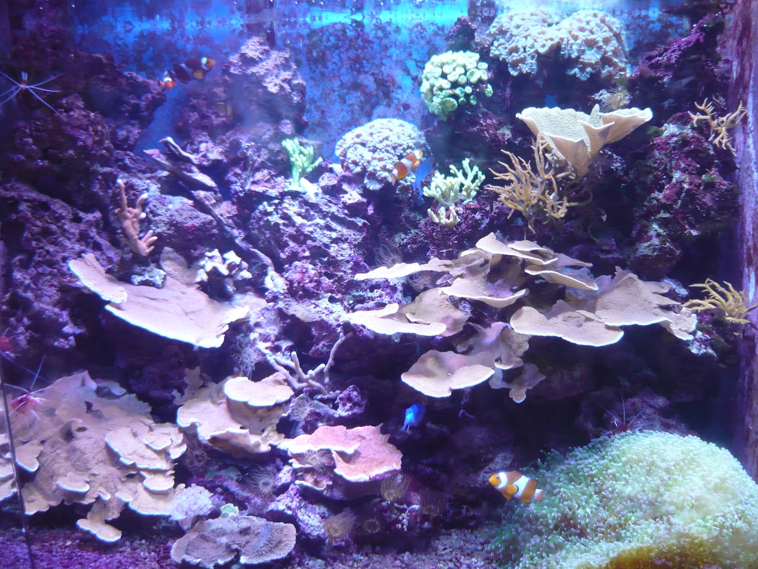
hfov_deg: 55.4
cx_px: 379
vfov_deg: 42.9
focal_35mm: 33
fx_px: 723
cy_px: 284
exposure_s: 1/30
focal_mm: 5.5
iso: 200
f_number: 2.8
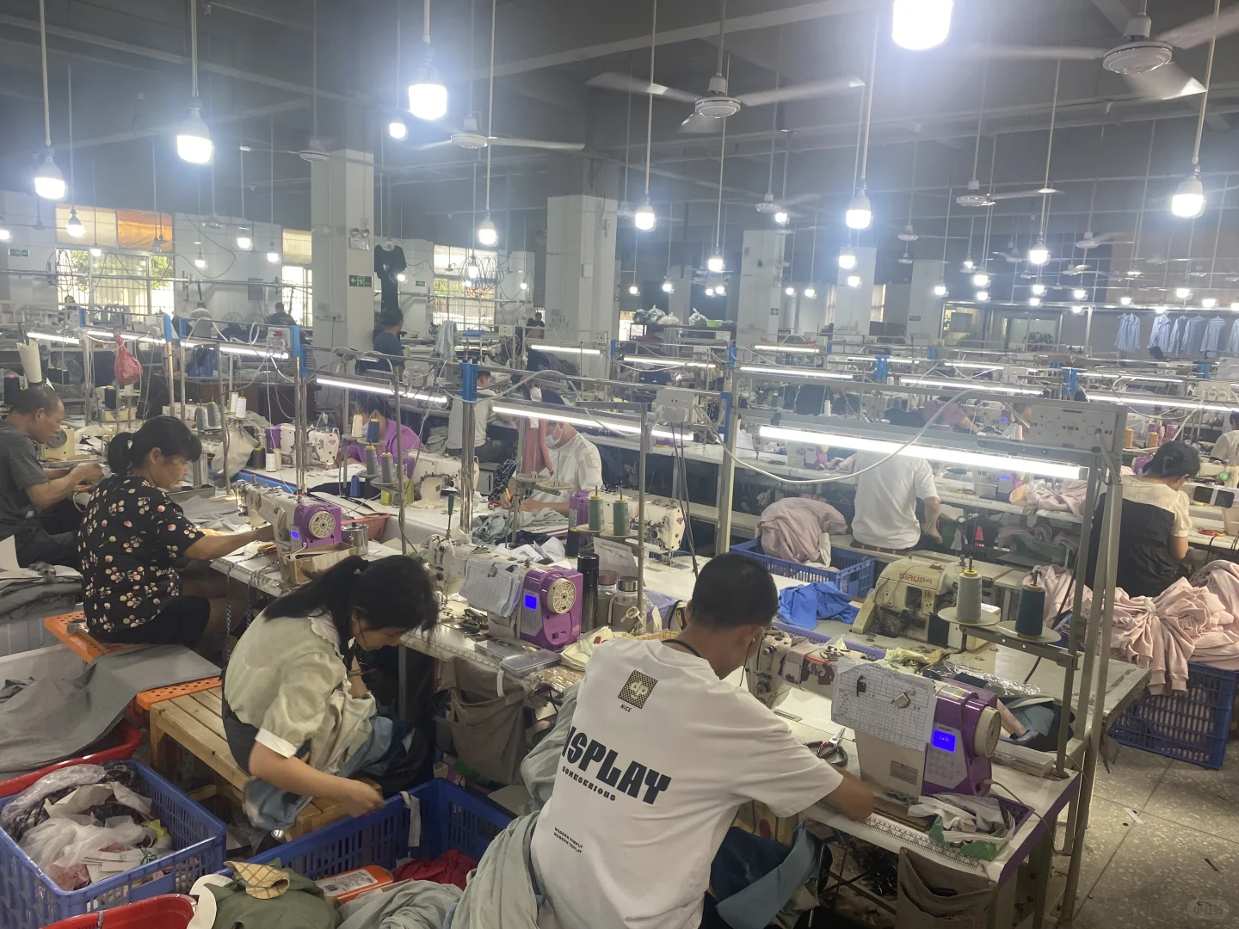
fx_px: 931
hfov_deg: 67.3
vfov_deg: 53.1
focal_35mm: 26
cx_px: 620
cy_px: 464
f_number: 1.8
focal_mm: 4.25
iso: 64
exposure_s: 1/100
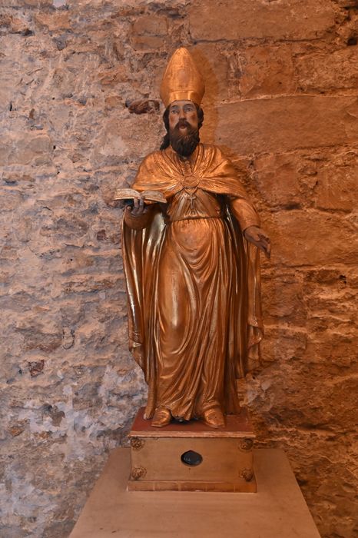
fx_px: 485
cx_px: 179
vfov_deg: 58.0
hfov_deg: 40.5
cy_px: 269
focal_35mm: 32
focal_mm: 32.5
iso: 3200
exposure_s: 1/60
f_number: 4.8
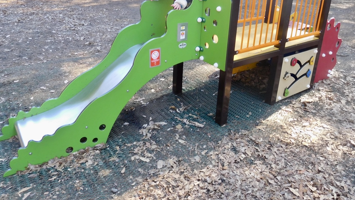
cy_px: 55
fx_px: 282
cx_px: 184
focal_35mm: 30
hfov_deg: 64.3
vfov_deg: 38.1
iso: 125
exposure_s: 1/60
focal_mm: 4.5
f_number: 3.4
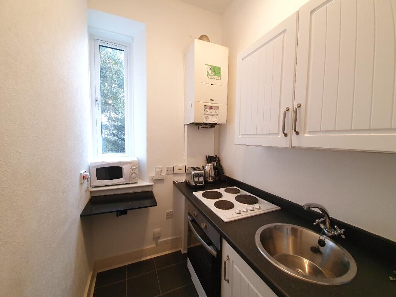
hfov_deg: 106.2
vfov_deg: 89.9
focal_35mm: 13
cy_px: 148
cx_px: 198
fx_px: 149
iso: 320
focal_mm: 1.8
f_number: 2.2
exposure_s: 1/33
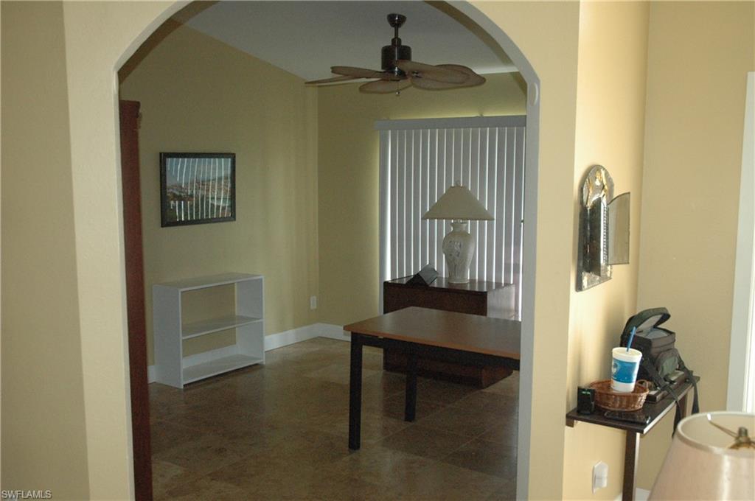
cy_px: 250
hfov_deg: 51.3
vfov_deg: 35.4
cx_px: 378
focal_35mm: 38
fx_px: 785
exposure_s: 1/100
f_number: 5
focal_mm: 25
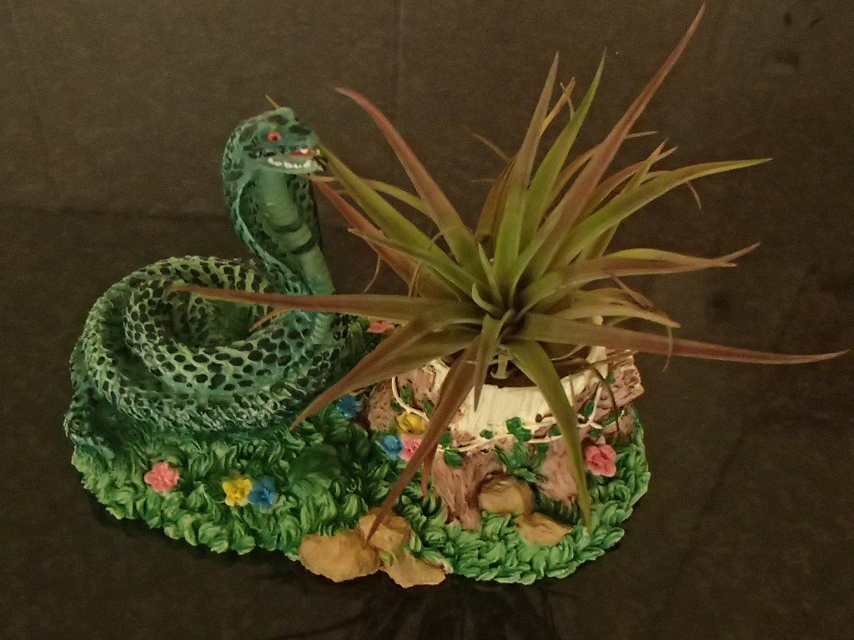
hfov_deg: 63.4
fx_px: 691
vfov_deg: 49.7
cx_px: 427
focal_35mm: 28
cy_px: 320
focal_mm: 5
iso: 800
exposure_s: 1/10
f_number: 3.9
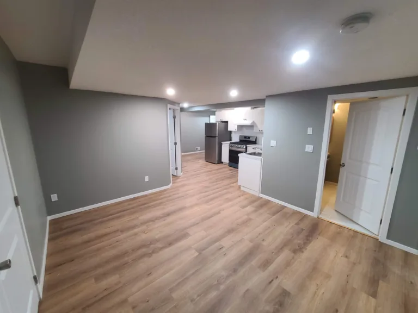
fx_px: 157
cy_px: 156
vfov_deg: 89.9
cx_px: 209
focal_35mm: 13
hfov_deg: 106.2
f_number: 2.2
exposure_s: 1/30
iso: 320
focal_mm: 2.2
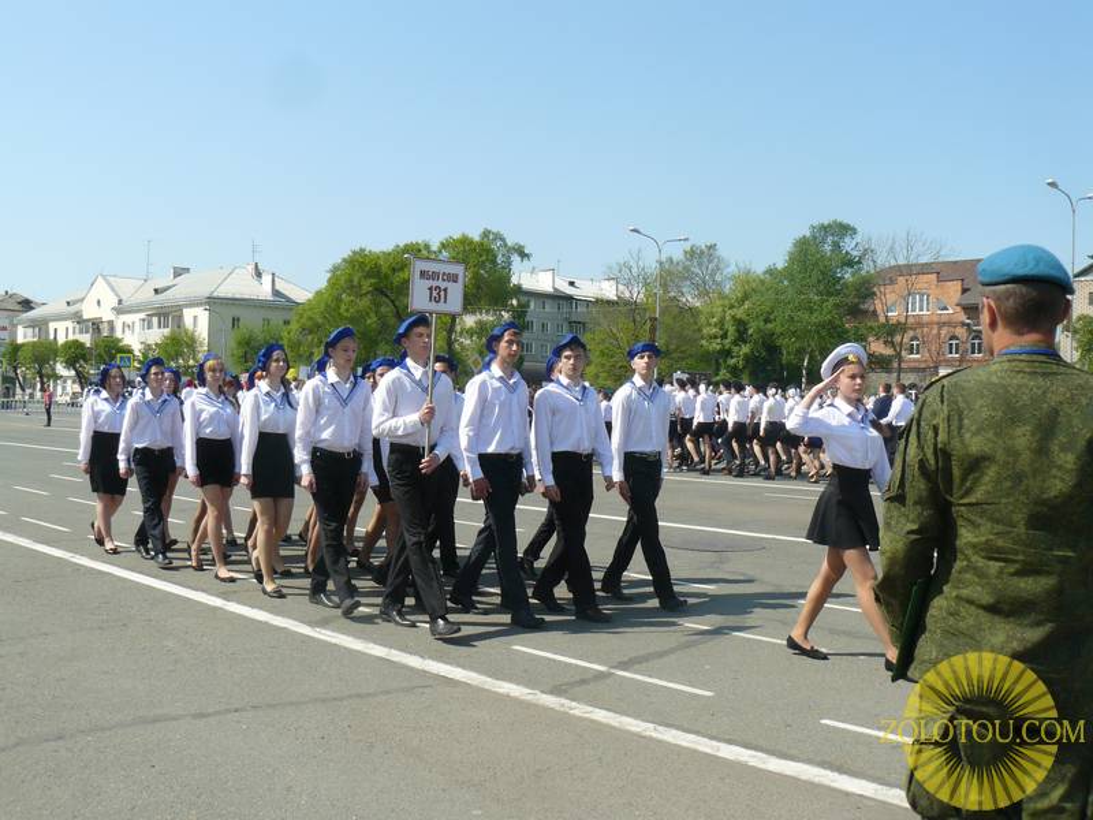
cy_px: 410
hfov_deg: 51.4
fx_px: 1137
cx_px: 546
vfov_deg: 39.7
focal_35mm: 36
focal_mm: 6
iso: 100
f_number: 5.6
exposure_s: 1/320
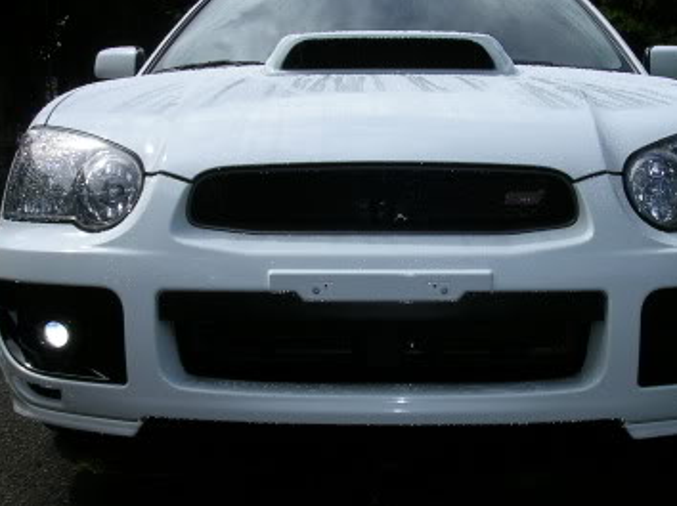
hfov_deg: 34.9
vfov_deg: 26.5
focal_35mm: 55
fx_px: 1075
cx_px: 382
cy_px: 214
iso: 50
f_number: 5.6
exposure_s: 1/457
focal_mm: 5.8
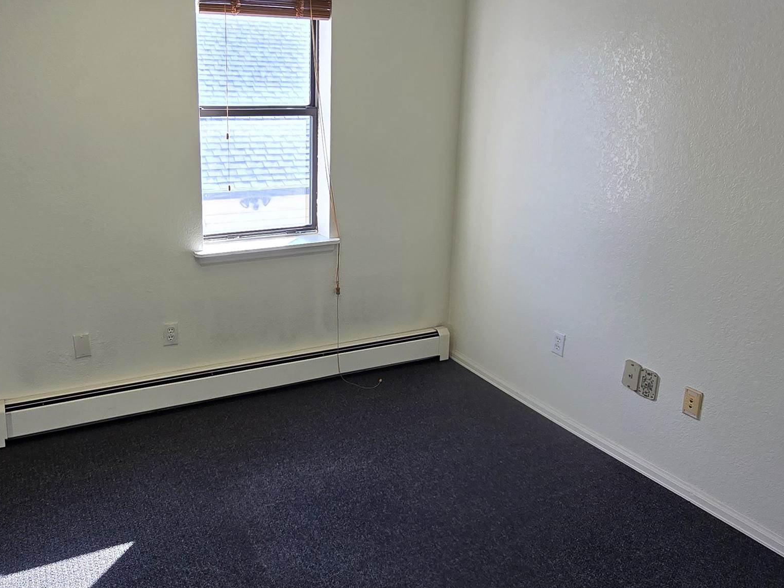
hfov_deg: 66.8
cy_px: 235
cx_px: 321
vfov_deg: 52.7
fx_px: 589
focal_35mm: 26
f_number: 2.2
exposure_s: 1/126
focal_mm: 2.2
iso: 50
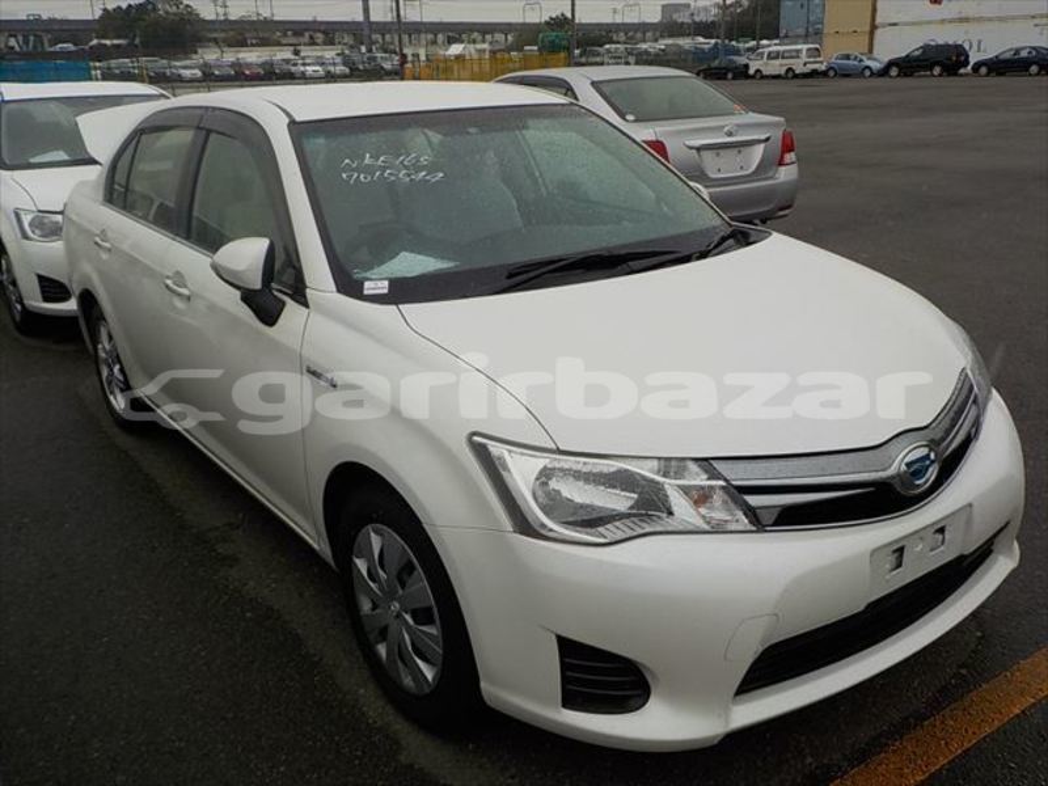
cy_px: 393
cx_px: 524
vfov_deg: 46.8
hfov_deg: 60.0
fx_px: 908
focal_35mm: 30
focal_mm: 4.1
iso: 125
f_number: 3.3
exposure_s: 1/800
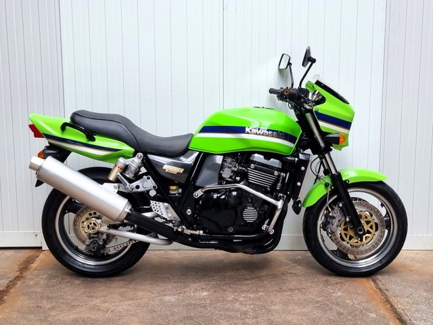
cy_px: 162
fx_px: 325
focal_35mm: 26
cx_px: 216
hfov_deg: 67.3
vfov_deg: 53.1
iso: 64
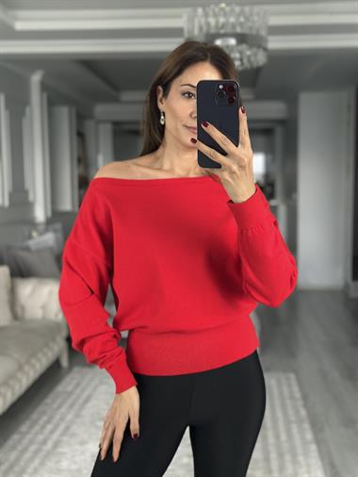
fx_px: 661
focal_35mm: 48
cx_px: 179
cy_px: 238
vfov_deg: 39.6
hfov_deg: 30.3
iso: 640
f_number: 1.78
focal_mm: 6.86
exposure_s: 1/35
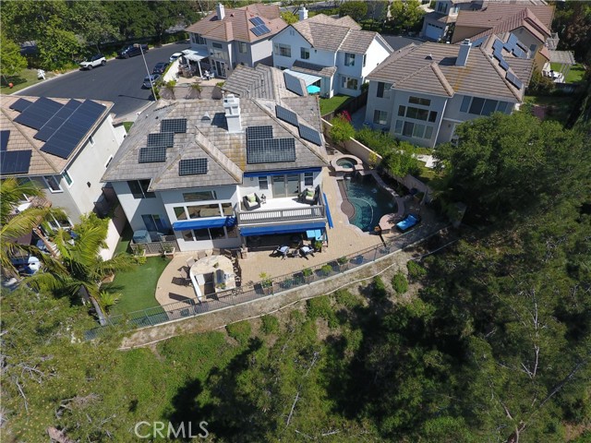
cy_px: 222
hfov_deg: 81.7
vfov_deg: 66.0
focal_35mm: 20
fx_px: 341
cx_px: 296
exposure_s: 1/853
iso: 100
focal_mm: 3.61
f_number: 2.8
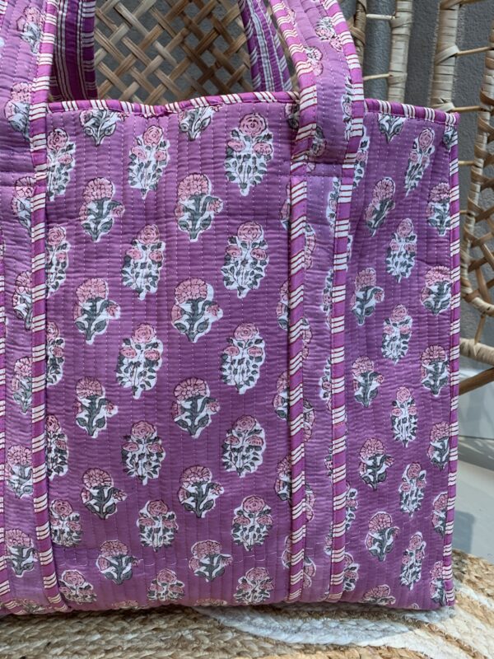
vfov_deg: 67.3
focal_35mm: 26
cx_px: 247
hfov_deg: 53.1
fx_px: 495
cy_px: 330
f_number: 1.8
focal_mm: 4.25
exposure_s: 1/60
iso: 250
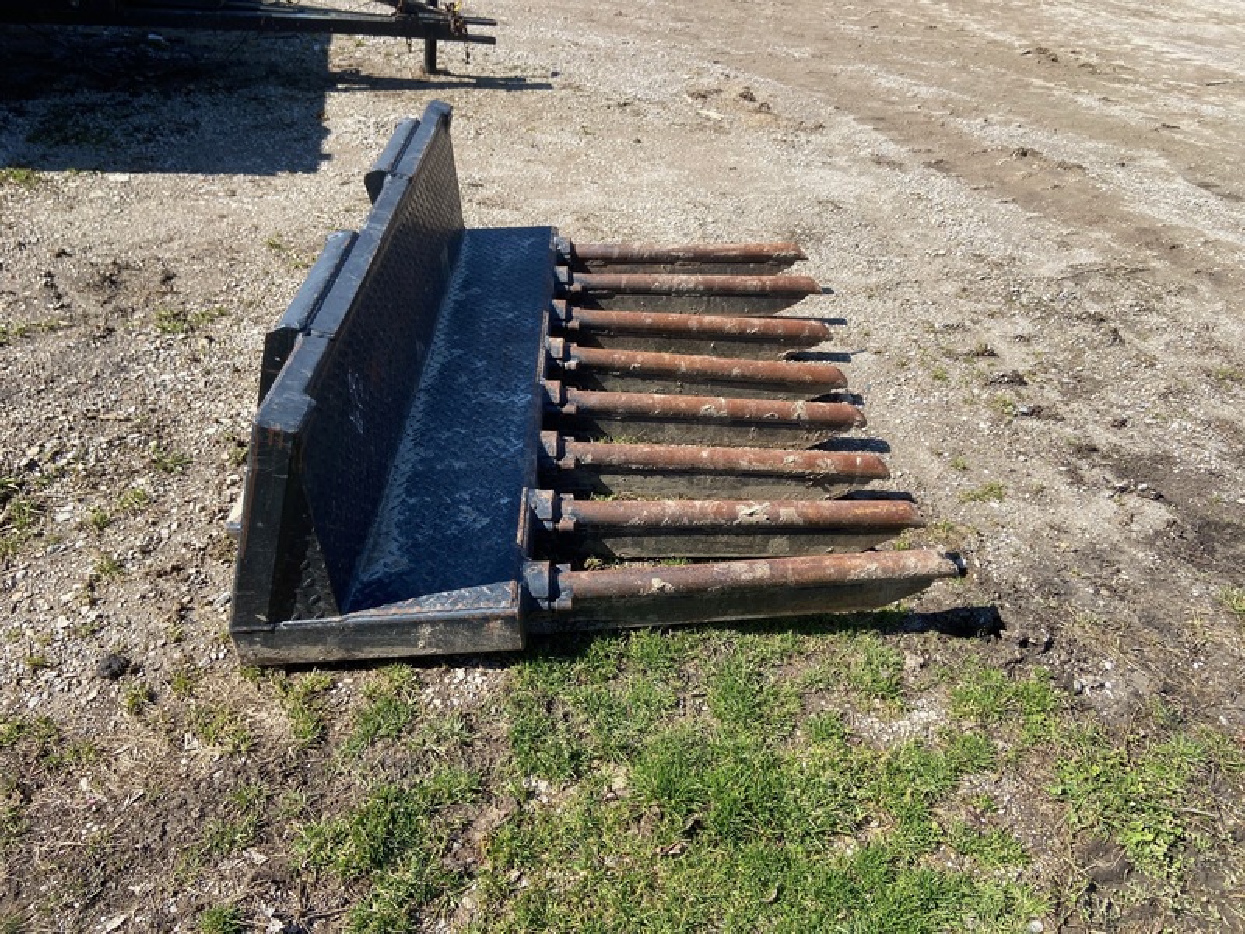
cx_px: 622
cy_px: 467
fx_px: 935
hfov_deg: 67.3
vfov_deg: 53.1
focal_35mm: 26
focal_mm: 4.25
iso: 32
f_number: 1.8
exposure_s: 1/1701
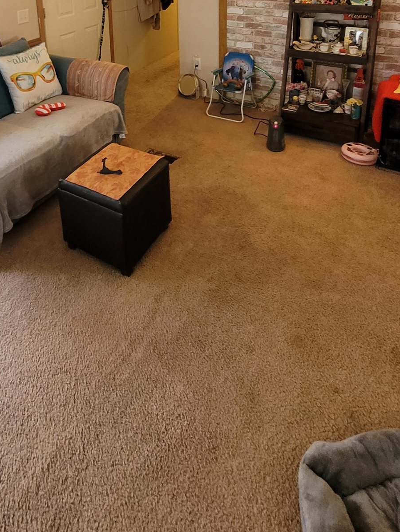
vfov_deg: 59.4
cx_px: 138
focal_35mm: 25
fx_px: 385
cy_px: 56
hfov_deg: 53.9
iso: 320
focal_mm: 1.74
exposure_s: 1/30
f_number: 2.2
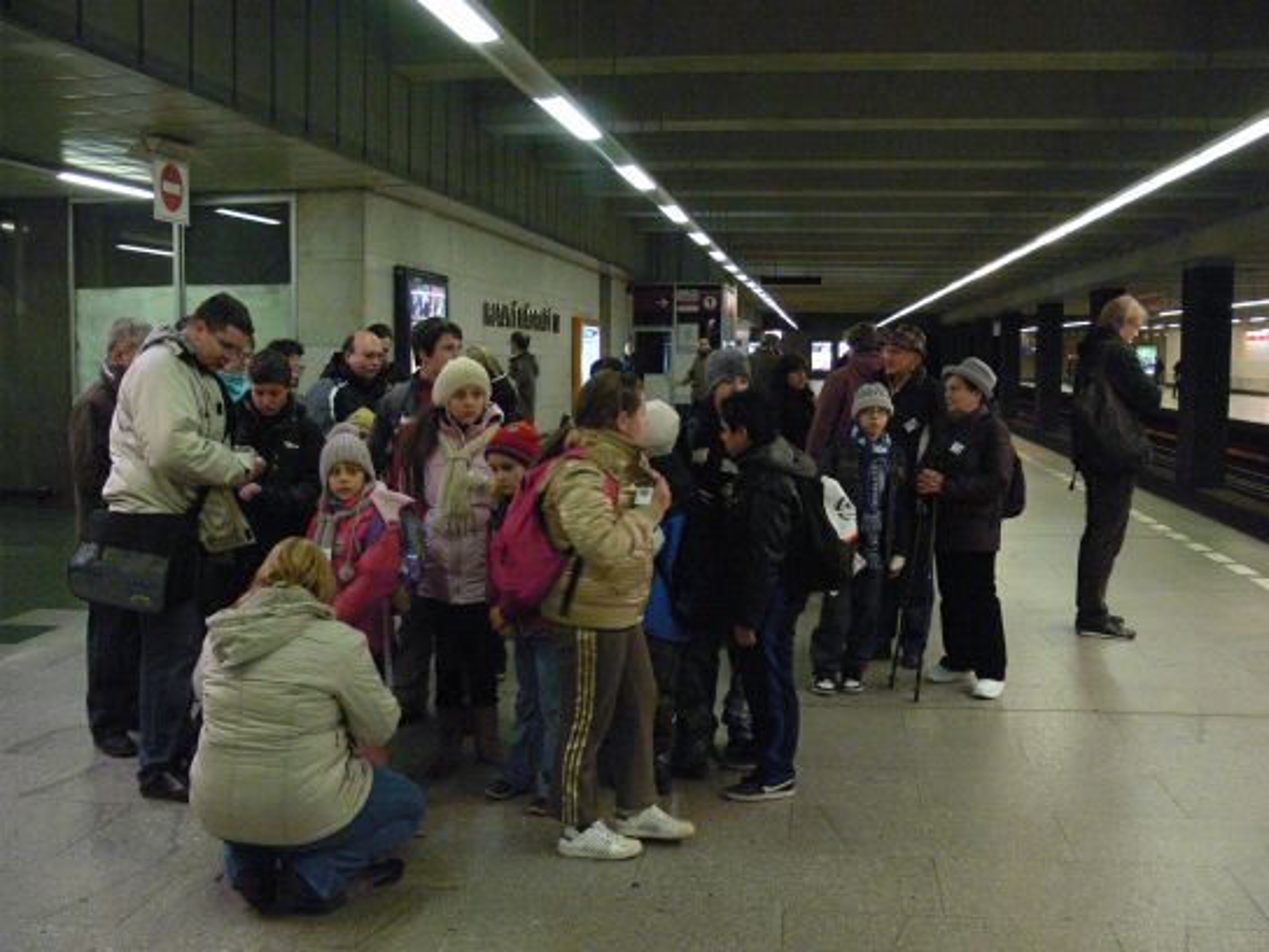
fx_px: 1283
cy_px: 476
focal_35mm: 35
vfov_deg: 40.7
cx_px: 634
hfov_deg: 52.6
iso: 400
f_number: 2.8
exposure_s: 1/25
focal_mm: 7.4
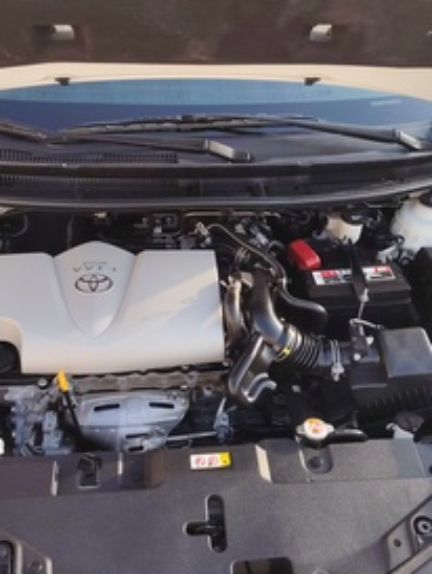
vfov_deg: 46.7
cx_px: 207
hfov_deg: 36.0
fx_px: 665
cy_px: 275
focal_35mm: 40
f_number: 1.75
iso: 366
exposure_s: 1/900
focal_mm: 5.25
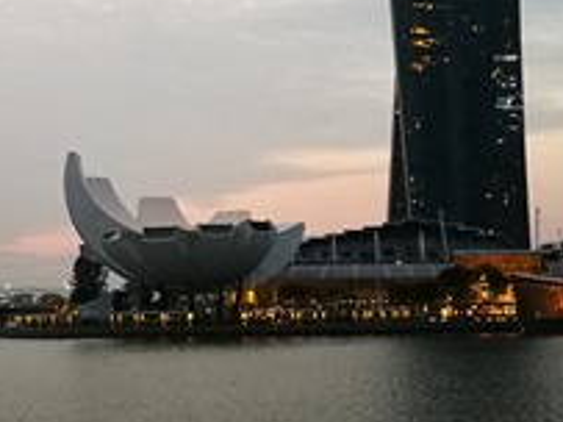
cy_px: 83
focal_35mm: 96
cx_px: 147
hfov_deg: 20.3
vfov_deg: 15.3
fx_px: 1560
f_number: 2.2
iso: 400
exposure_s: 1/25
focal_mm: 4.5
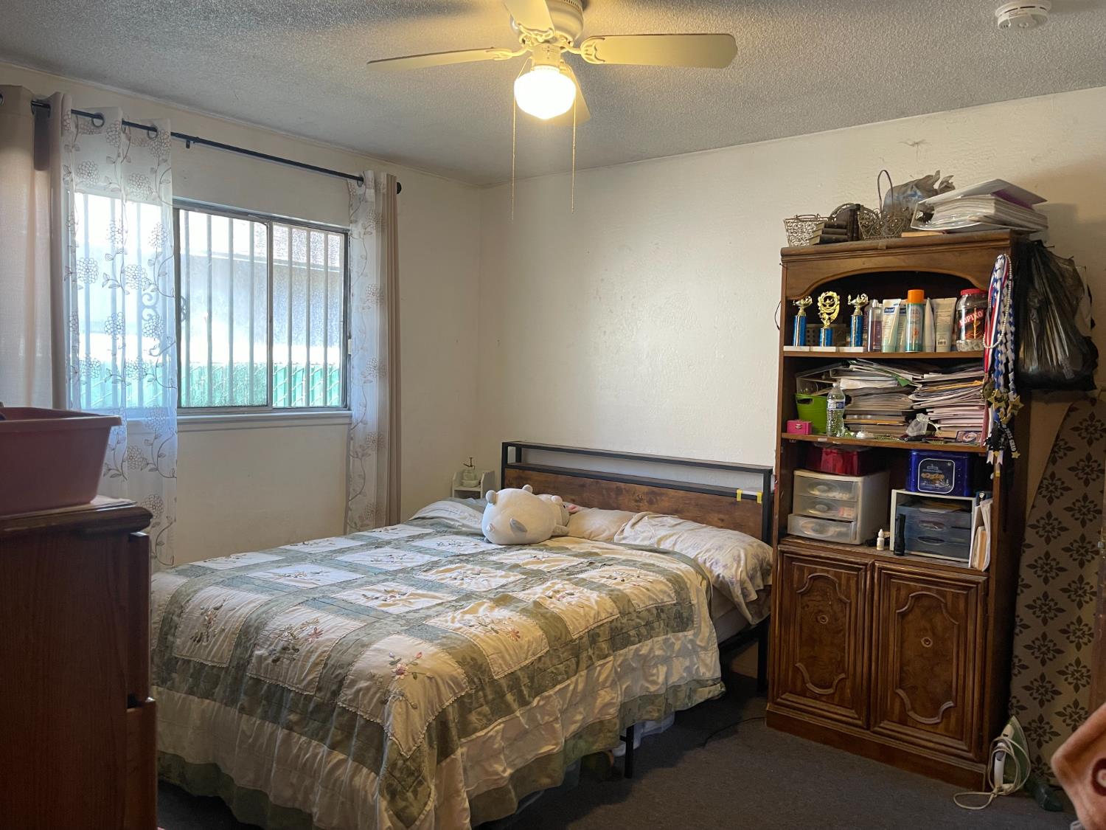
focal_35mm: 25
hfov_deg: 69.4
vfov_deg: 54.9
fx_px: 799
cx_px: 553
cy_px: 415
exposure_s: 1/60
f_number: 1.6
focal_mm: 5.1
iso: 125
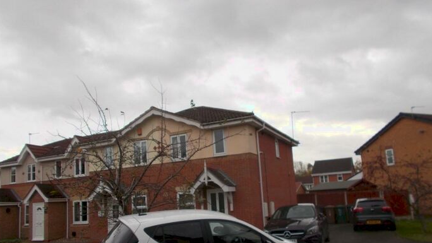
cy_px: 161
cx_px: 213
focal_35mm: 29
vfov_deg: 39.7
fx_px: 332
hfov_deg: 66.1
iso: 80
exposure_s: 1/250
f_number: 3.2
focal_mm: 4.6
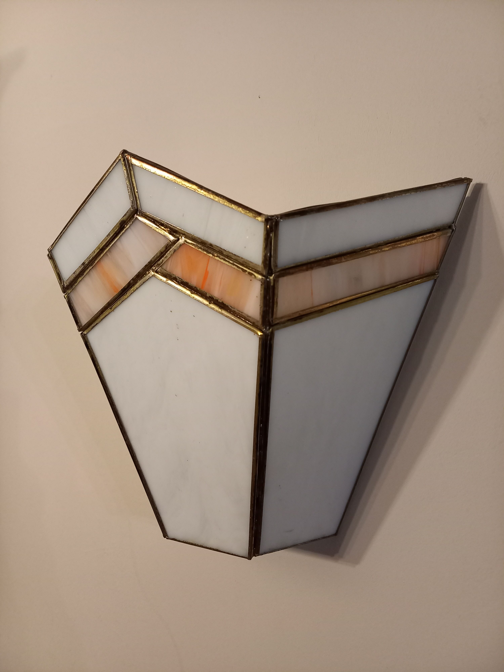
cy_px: 336
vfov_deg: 69.4
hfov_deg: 54.9
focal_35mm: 25
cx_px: 252
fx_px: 485
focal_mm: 4.65
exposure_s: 1/20
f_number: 1.8
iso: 640
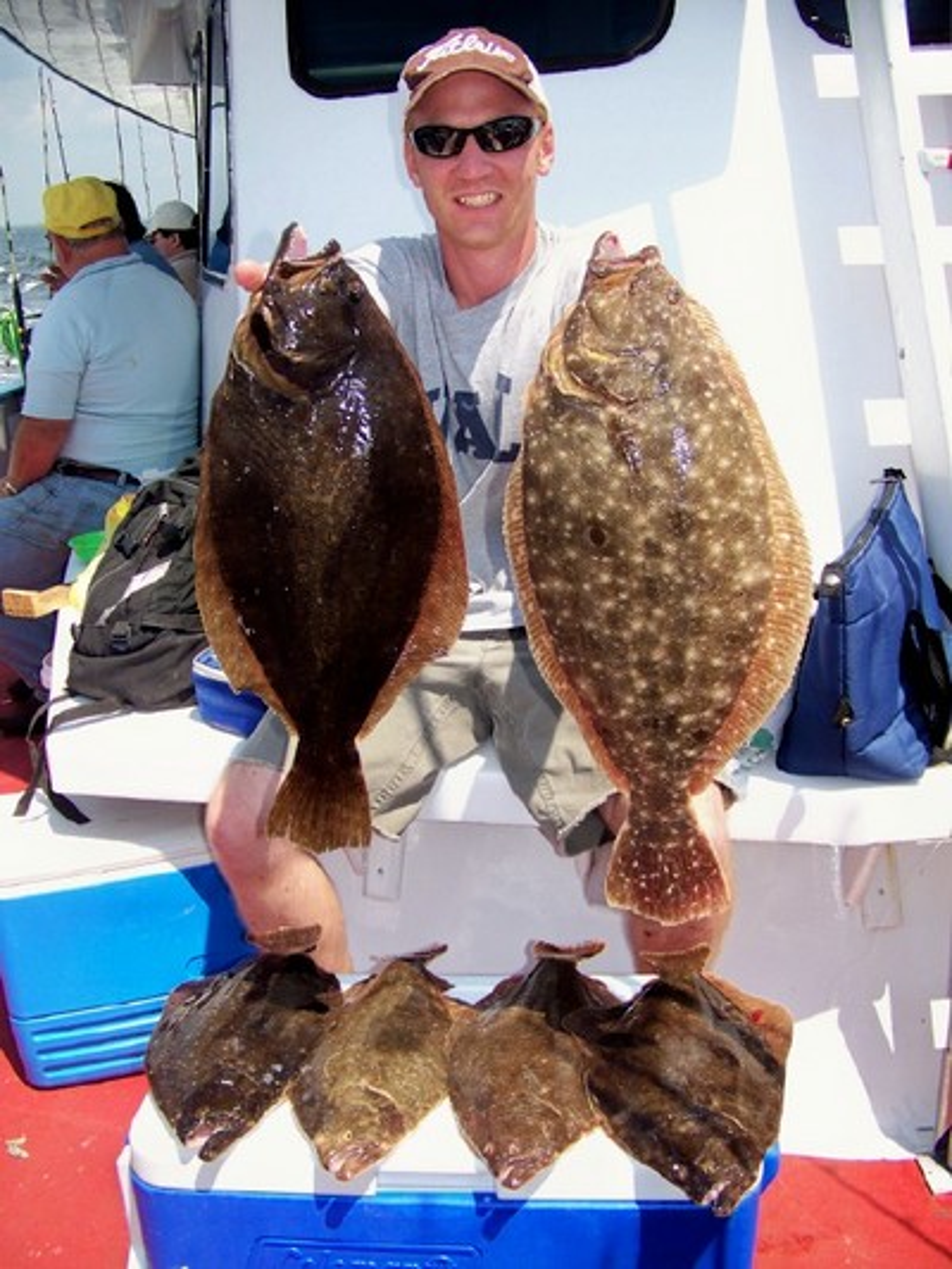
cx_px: 476
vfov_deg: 51.3
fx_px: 1320
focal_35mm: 36
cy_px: 634
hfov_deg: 39.7
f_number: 2.8
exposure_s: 1/500
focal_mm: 5.85
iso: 64
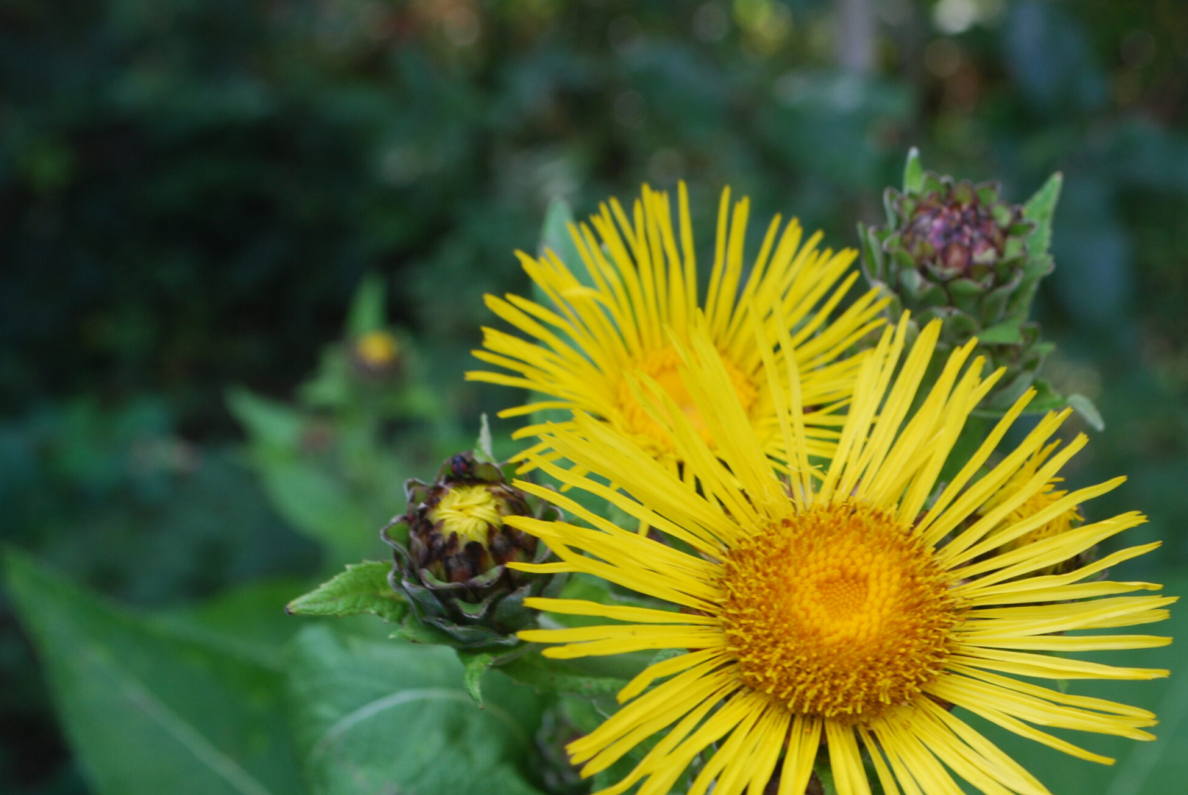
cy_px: 461
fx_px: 2214
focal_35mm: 67
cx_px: 759
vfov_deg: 20.4
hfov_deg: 29.9
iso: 200
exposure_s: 1/60
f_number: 7.1
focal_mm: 34
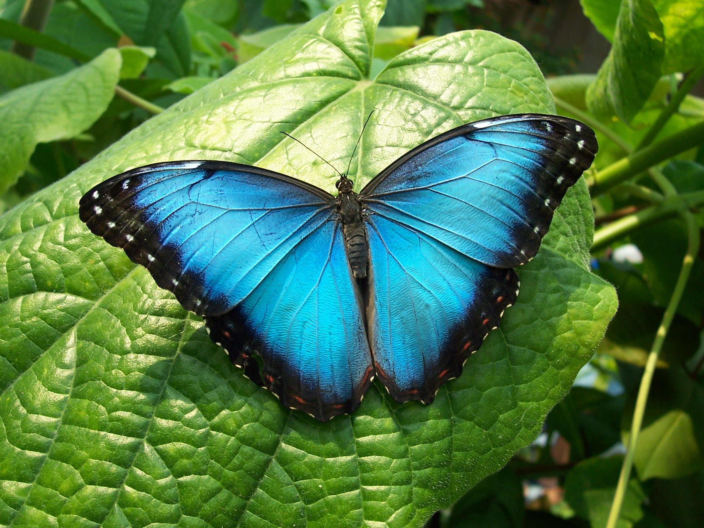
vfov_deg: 34.3
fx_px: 854
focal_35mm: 42
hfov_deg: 44.8
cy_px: 264
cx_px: 352
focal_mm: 7
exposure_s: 1/250
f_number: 3
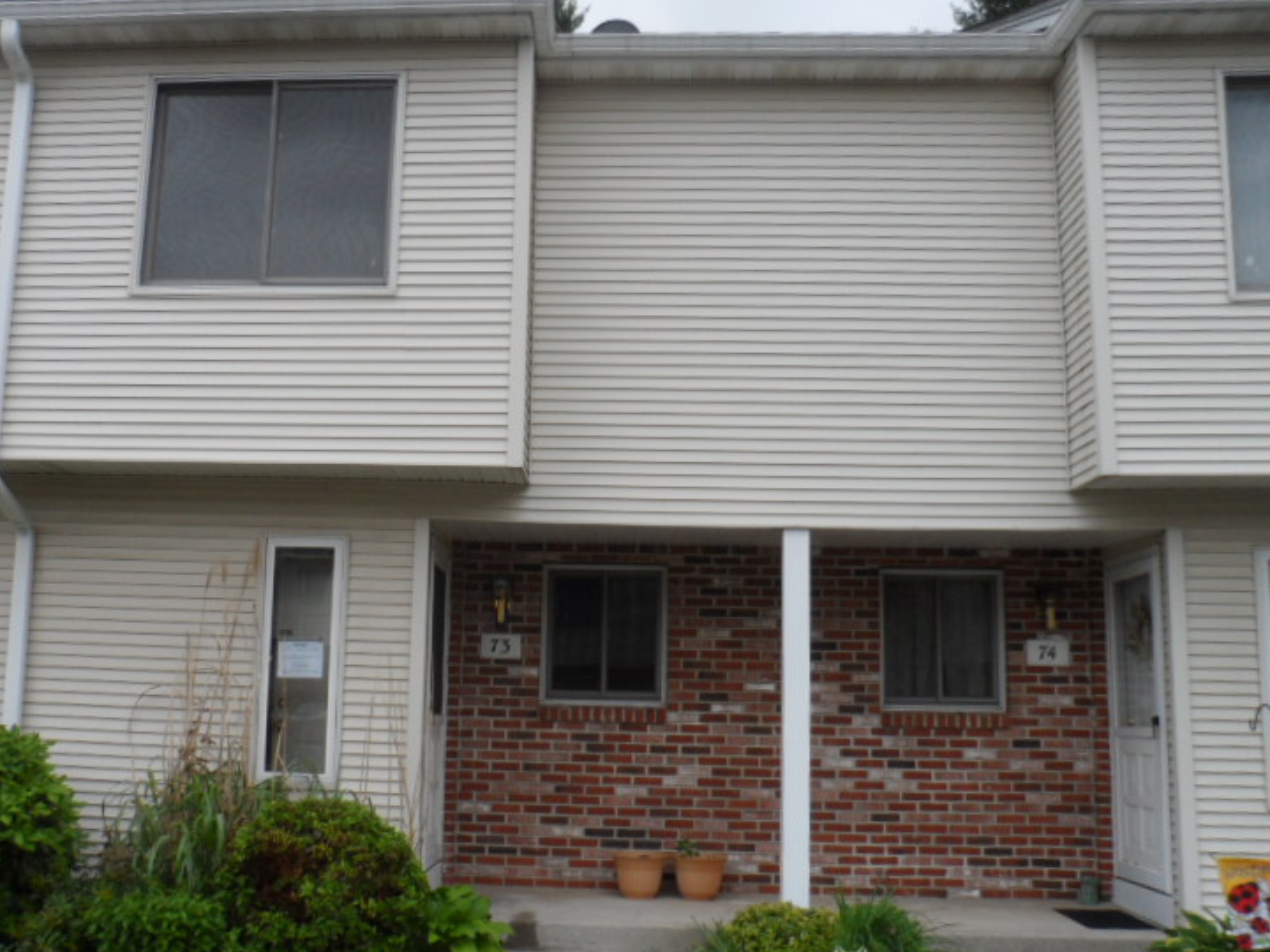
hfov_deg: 49.8
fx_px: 1357
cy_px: 481
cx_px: 501
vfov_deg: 38.7
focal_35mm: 37
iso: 80
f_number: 3.3
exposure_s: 1/125
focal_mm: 4.9
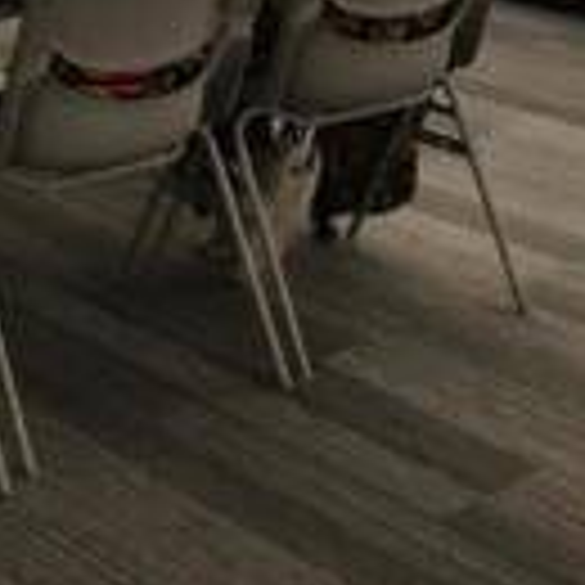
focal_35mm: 95
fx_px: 1816
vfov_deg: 16.8
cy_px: -256
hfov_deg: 17.2
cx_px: -173
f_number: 1.8
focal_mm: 3.99
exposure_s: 1/20
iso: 32
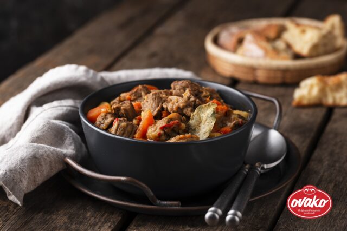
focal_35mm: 105
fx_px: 1012
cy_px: 116
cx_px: 174
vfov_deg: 13.0
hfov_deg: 19.5
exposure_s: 1/100
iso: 100
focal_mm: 105
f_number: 8
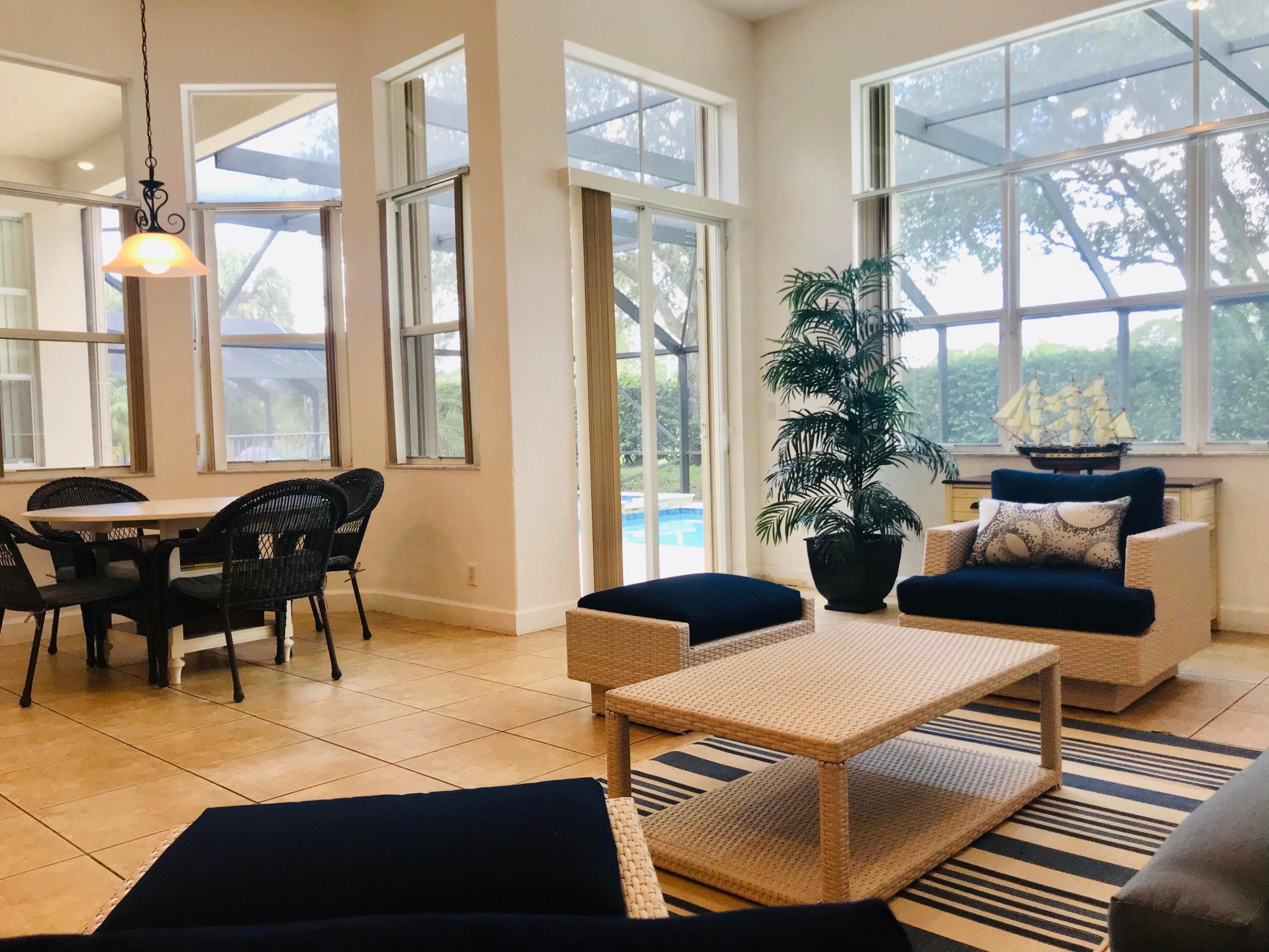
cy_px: 476
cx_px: 634
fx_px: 1026
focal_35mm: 28
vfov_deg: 49.7
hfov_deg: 63.4
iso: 40
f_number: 1.8
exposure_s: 1/120
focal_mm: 3.99
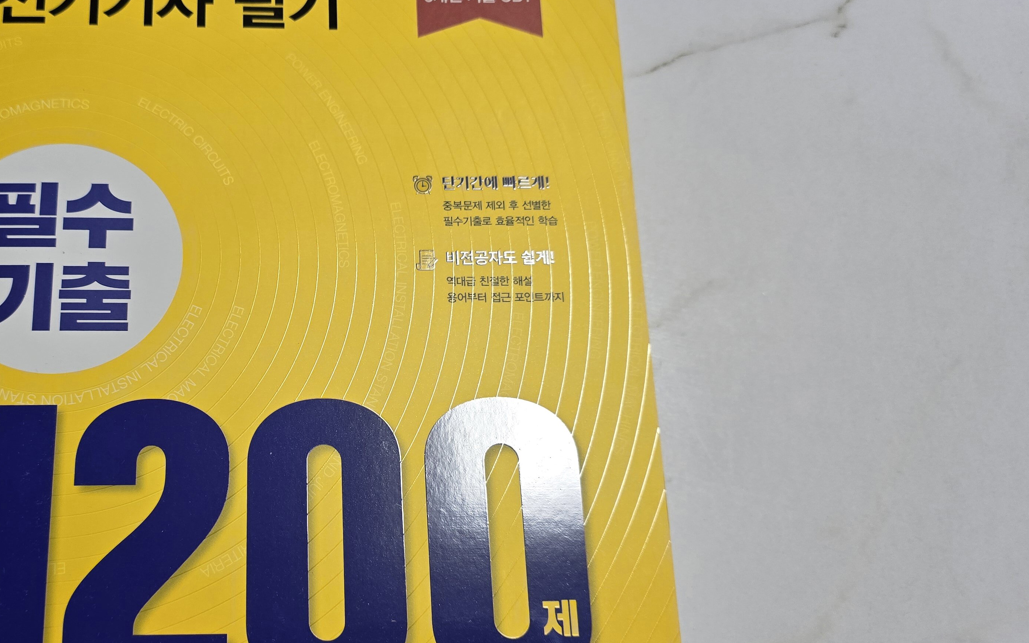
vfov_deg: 36.2
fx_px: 981
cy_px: 360
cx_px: 326
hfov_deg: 54.0
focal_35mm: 35
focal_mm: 6.3
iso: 125
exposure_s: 1/120
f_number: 1.7
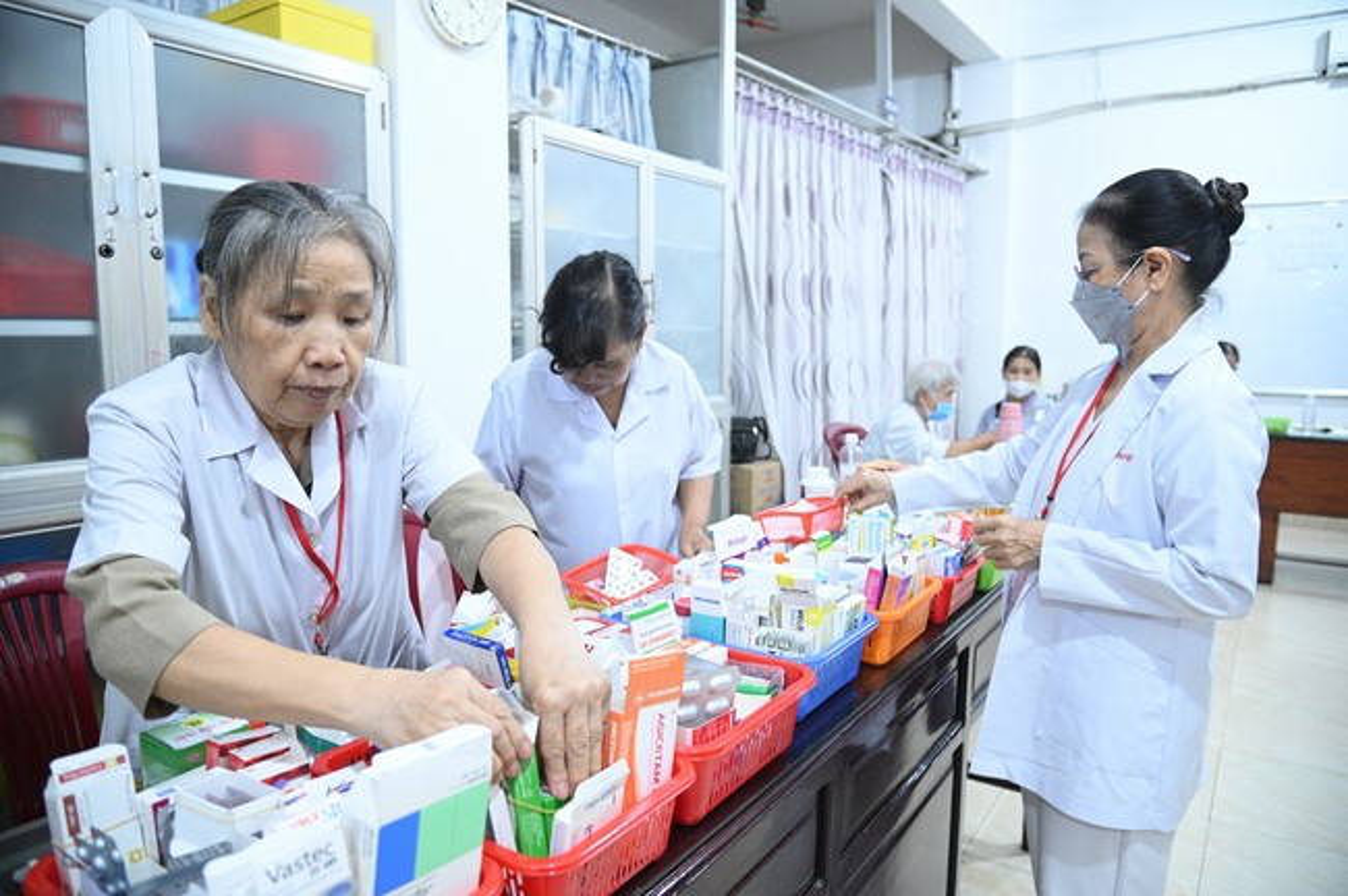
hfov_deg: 73.8
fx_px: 898
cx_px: 674
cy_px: 448
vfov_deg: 53.0
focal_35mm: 24
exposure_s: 1/200
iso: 8000
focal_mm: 24
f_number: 4
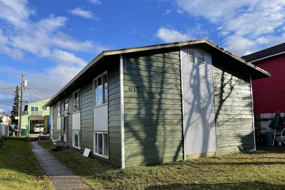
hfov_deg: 67.4
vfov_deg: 47.8
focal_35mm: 27
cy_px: 107
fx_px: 214
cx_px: 147
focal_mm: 5.1
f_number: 1.6
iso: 32
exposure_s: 1/2857
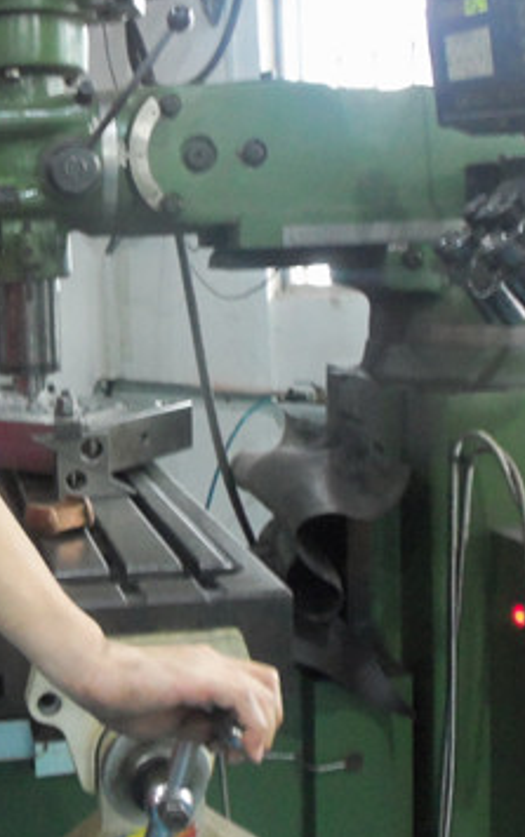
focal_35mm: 50
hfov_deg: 24.8
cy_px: 383
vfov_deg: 40.2
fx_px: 1143
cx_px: 16
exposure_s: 1/13
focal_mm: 5.1
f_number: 3.3
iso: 400
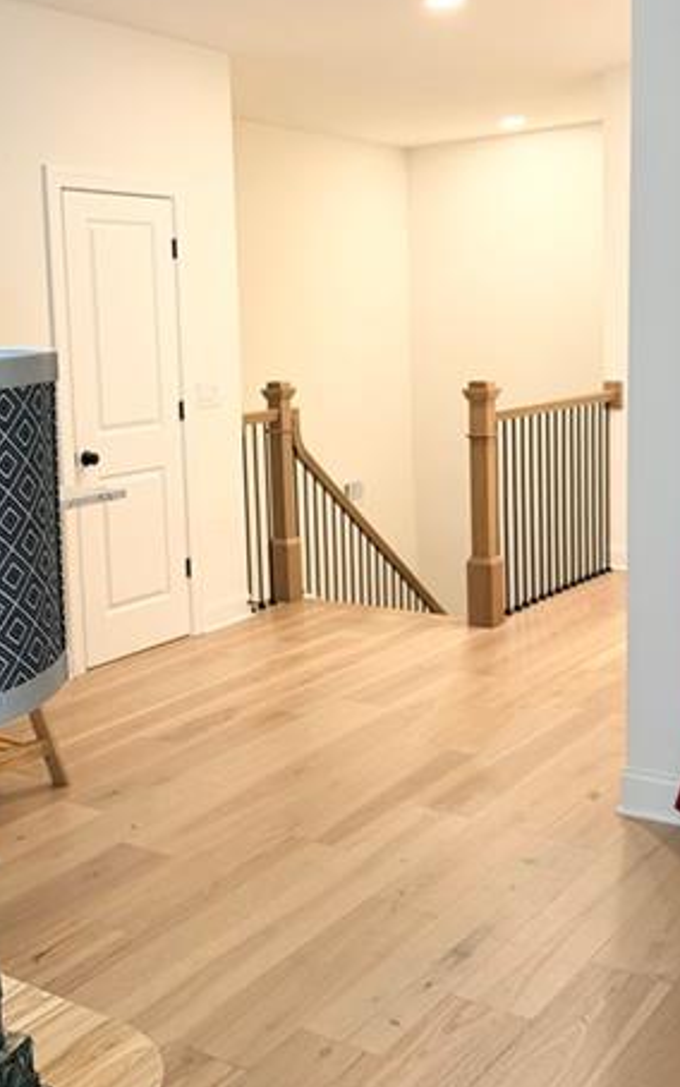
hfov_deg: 29.6
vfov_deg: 46.1
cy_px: 460
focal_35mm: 43
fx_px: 1274
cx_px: 208
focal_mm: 6.76
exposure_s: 1/60
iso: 200
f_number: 1.78
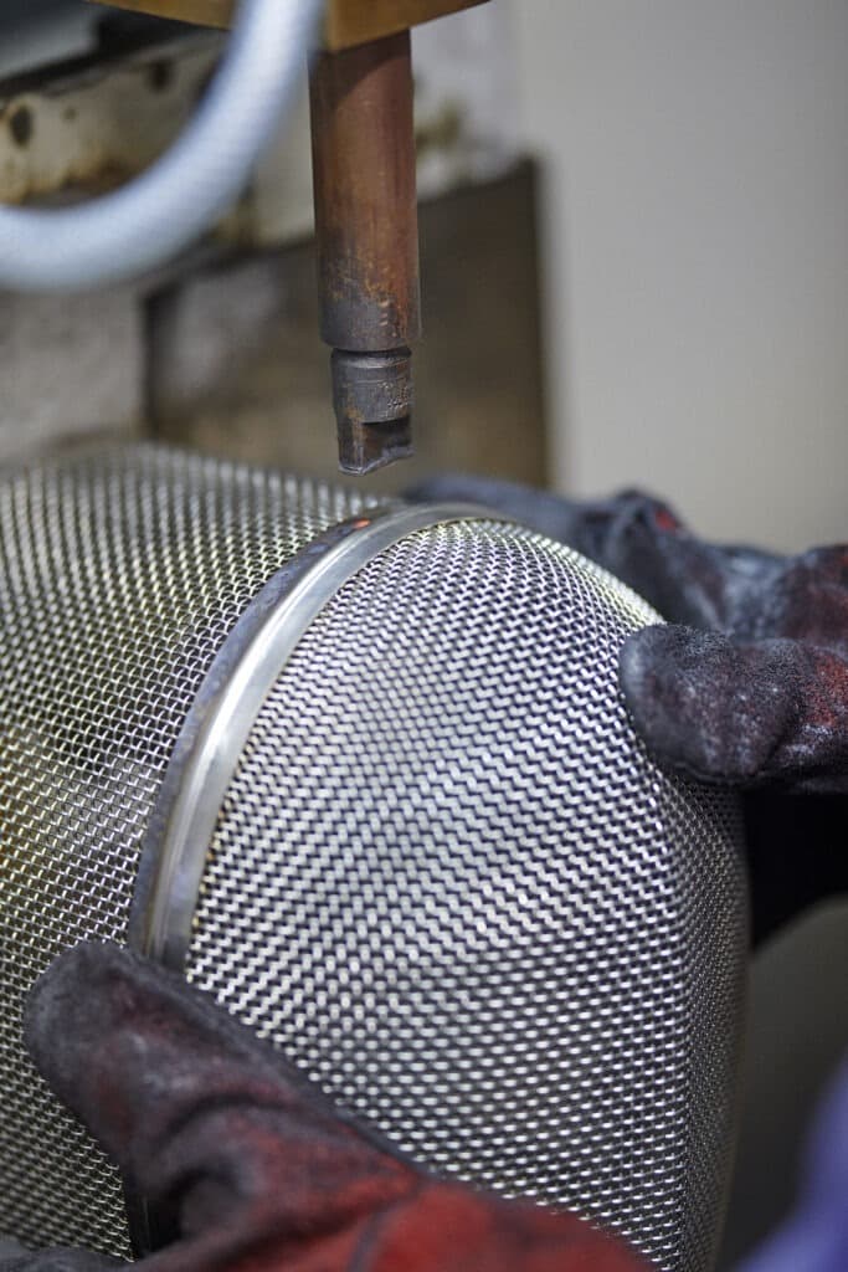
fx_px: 4768
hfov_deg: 10.2
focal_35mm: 135
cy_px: 636
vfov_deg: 15.2
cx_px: 424
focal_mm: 135
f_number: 1.8
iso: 1250
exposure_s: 1/320
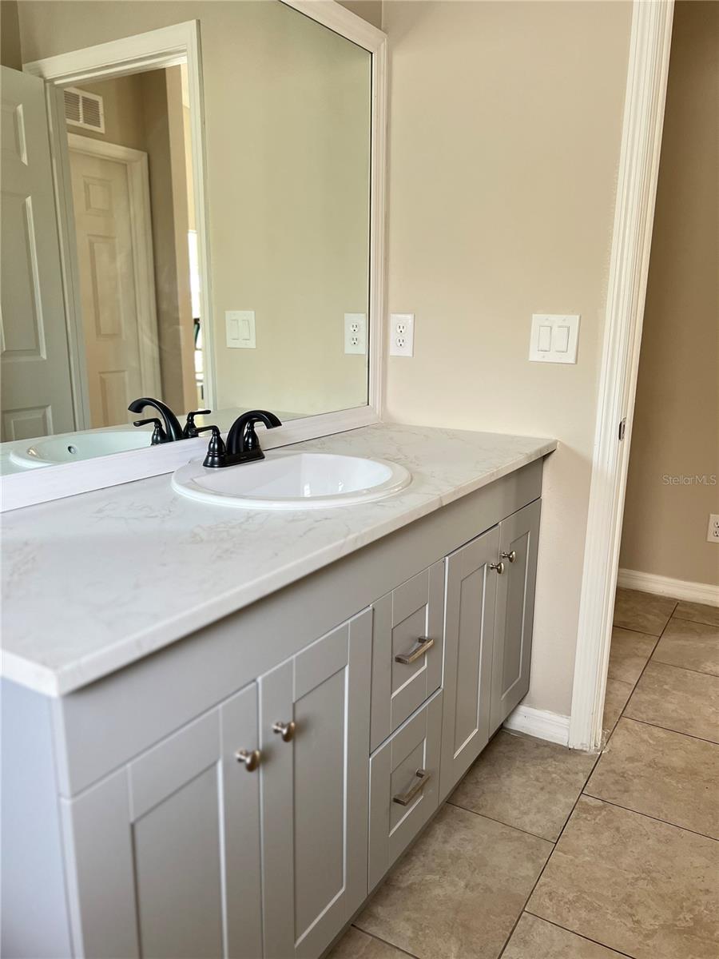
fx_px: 720
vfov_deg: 67.3
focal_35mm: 26
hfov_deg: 53.1
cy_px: 480
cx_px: 360
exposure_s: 1/60
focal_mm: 5.7
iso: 160
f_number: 1.5
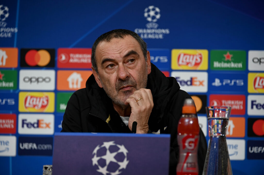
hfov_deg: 8.6
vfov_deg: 5.7
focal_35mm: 240
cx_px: 132
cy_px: 88
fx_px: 1759
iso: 500
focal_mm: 240
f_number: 4.5
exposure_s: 1/125
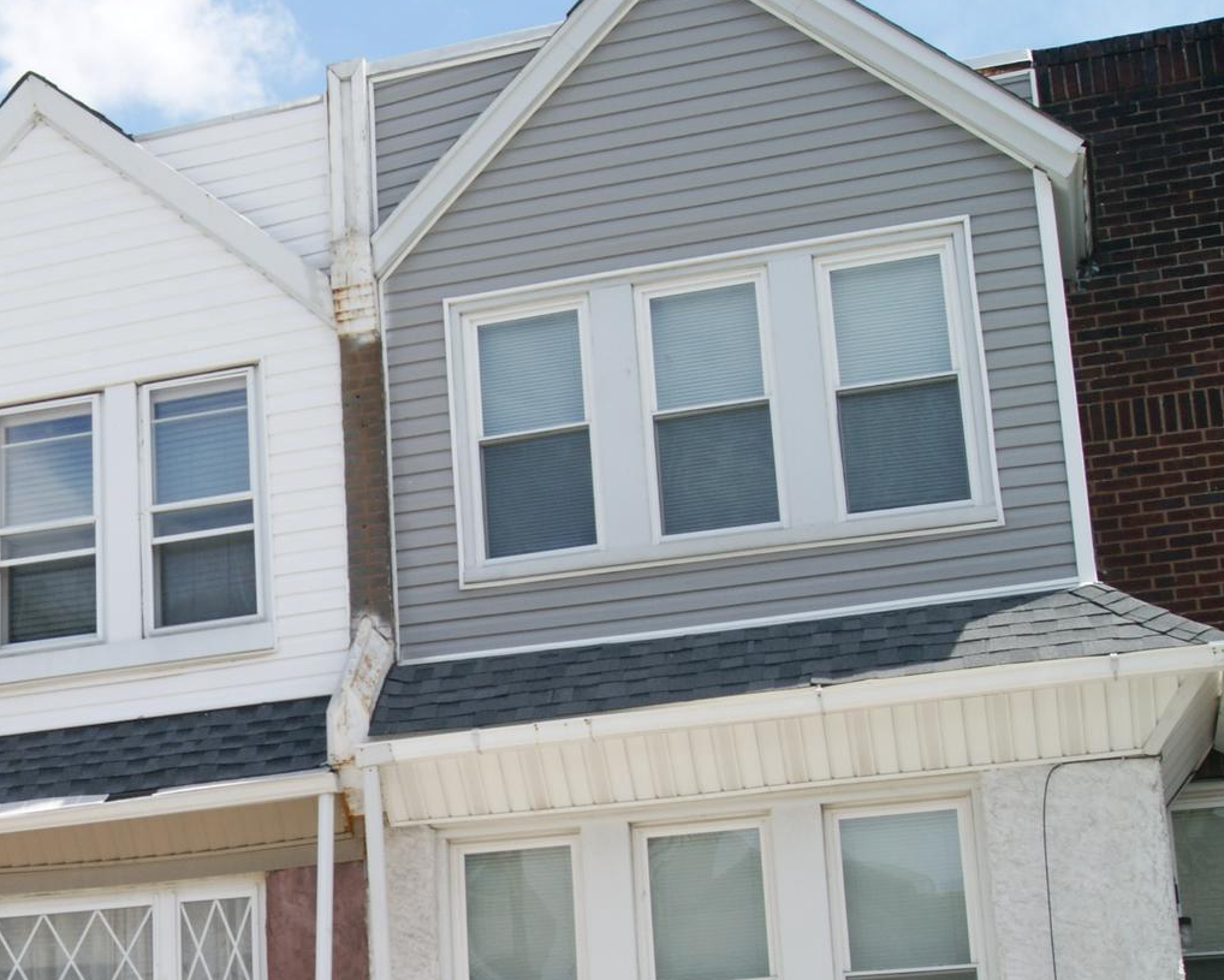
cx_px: 72
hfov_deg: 26.7
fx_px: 2464
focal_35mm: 68
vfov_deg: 22.2
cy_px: 770
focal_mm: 24
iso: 100
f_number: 11
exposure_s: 1/160
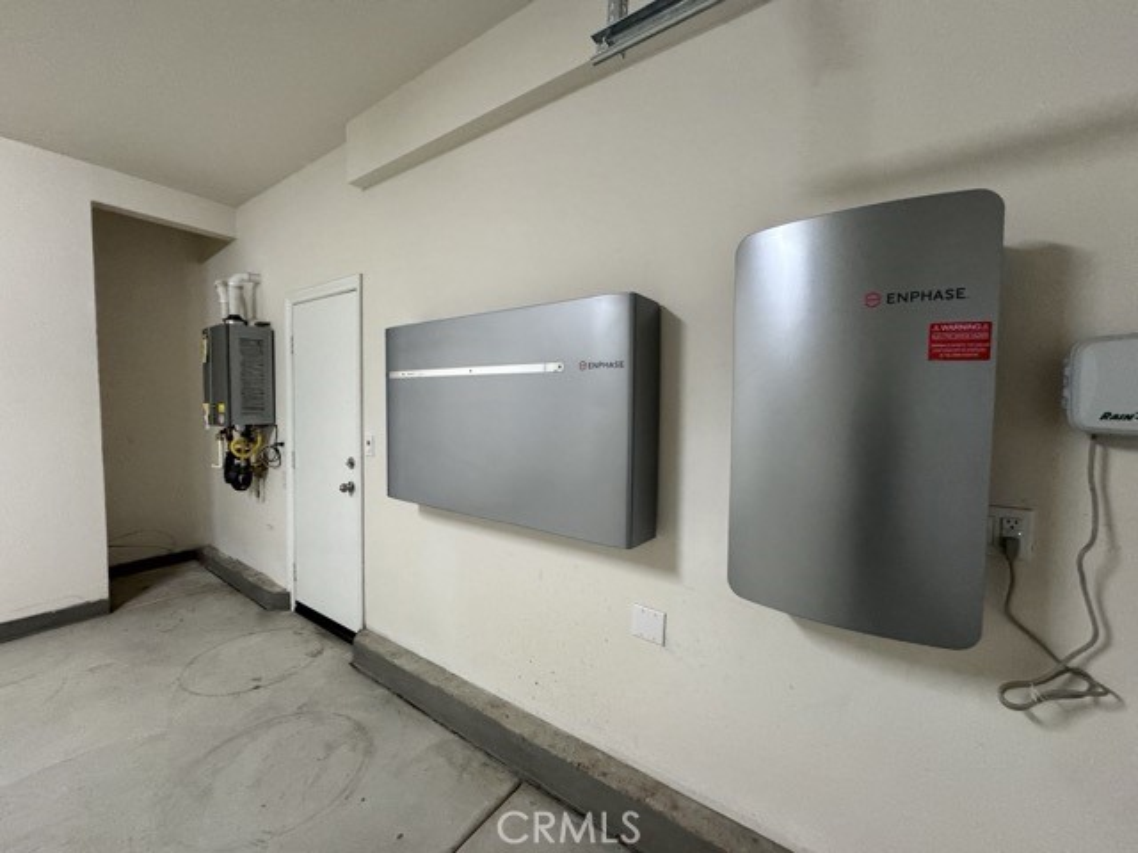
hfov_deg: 102.1
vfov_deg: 85.7
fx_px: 460
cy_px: 426
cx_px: 569
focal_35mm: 14
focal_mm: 2.22
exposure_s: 1/60
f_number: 2.2
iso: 640
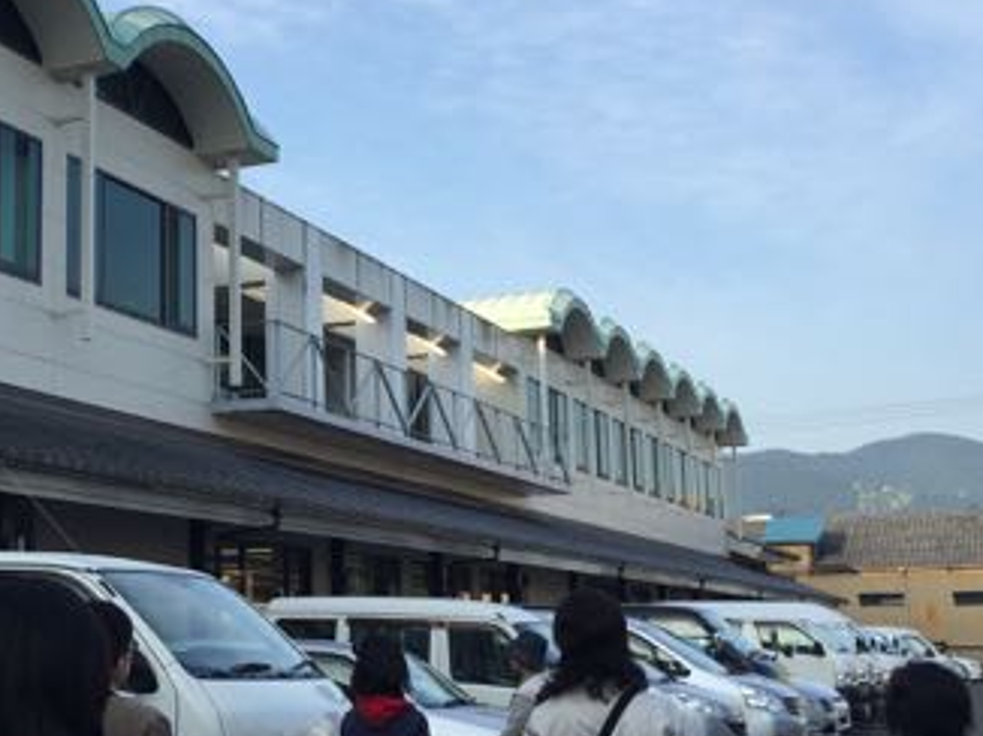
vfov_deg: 25.6
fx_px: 1617
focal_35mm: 57
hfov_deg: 32.8
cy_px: 350
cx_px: 187
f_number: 2.2
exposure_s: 1/989
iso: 32
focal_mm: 4.15
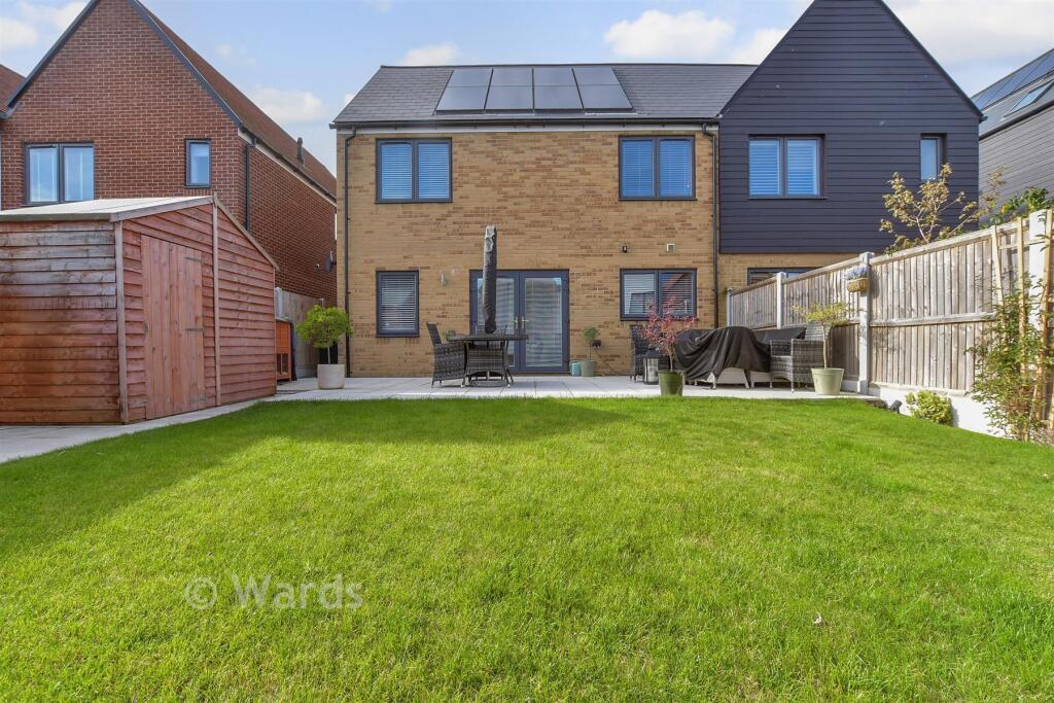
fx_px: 439
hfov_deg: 100.4
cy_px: 352
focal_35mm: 15
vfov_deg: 77.3
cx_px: 527
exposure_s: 1/160
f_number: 8
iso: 250
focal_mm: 10
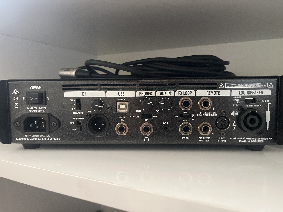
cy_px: 106
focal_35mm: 26
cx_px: 142
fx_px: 213
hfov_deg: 67.3
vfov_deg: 53.1
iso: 640
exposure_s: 1/39
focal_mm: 5.1
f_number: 1.6
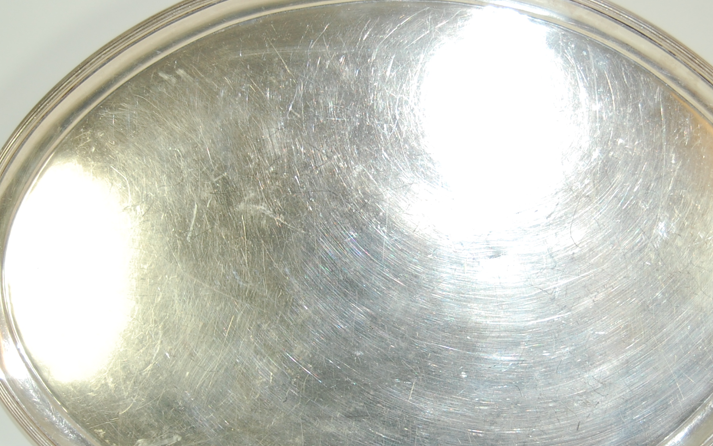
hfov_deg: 27.8
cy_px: 261
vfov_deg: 17.6
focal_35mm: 74
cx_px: 398
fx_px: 1438
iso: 400
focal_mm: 32
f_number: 4.5
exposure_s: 1/80
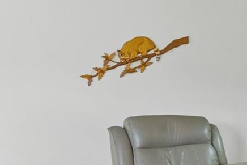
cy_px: 141
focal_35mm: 66
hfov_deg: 21.0
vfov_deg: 20.3
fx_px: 453
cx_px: 442
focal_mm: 12
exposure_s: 1/6
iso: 640
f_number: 8
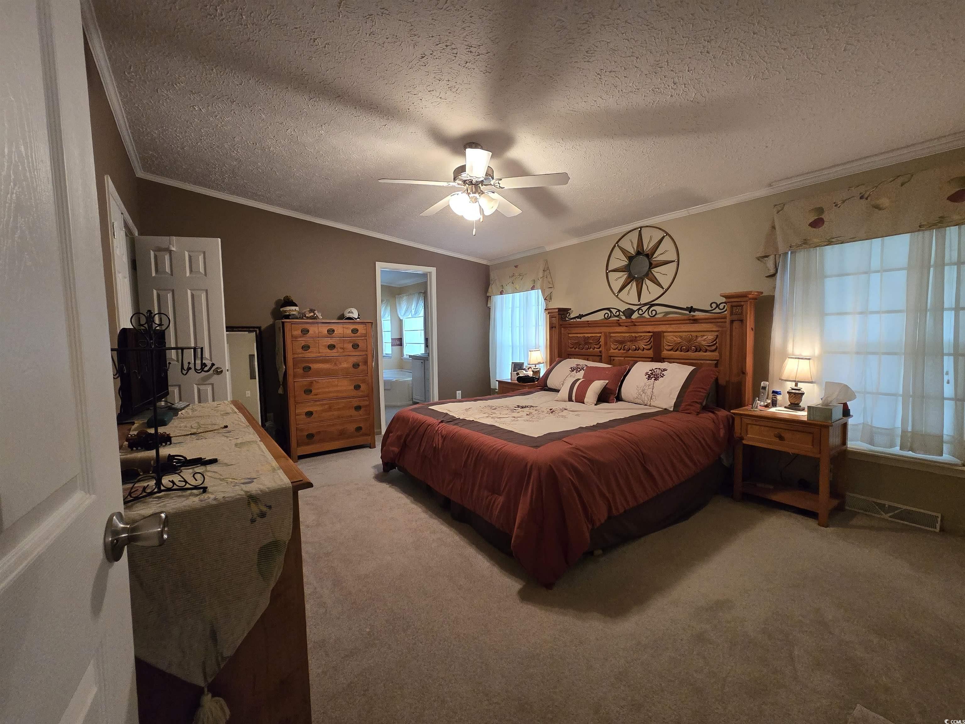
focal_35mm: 13
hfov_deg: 106.2
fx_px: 362
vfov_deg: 89.9
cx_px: 482
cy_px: 362
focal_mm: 2.2
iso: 640
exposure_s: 1/60
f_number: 2.2
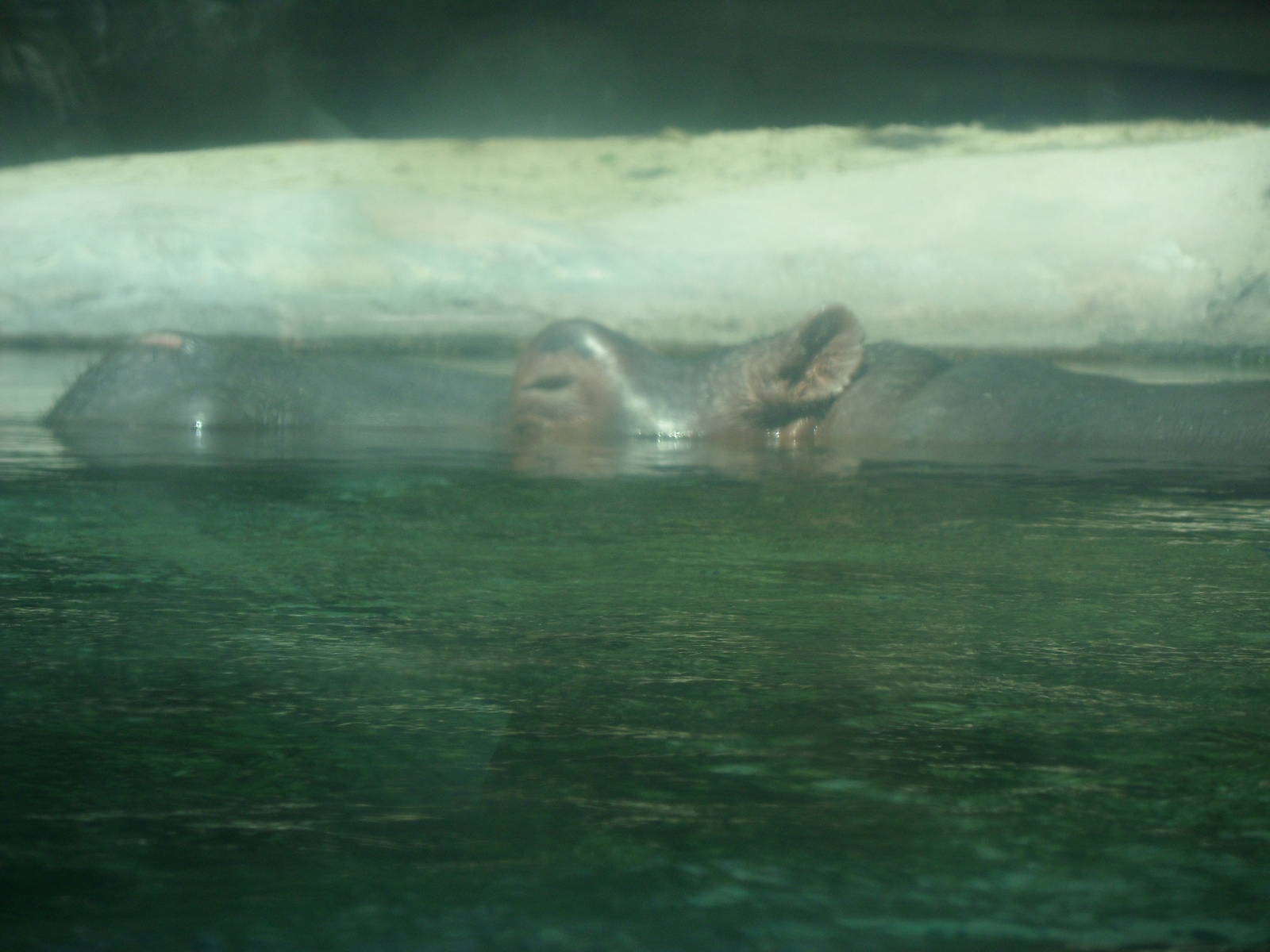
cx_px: 635
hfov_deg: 9.8
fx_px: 7374
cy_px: 476
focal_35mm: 201
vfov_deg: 7.4
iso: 80
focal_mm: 36.2
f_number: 5.6
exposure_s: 1/250
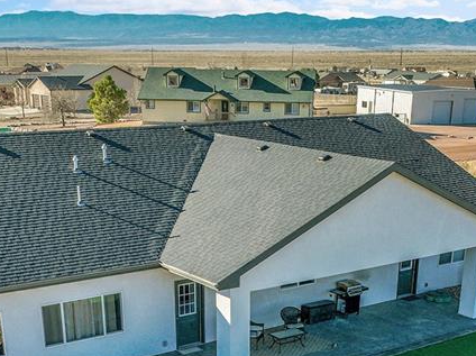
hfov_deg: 33.3
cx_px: 257
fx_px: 797
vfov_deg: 23.2
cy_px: 422
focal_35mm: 58
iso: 100
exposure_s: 1/2000
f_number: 2.8
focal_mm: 12.29
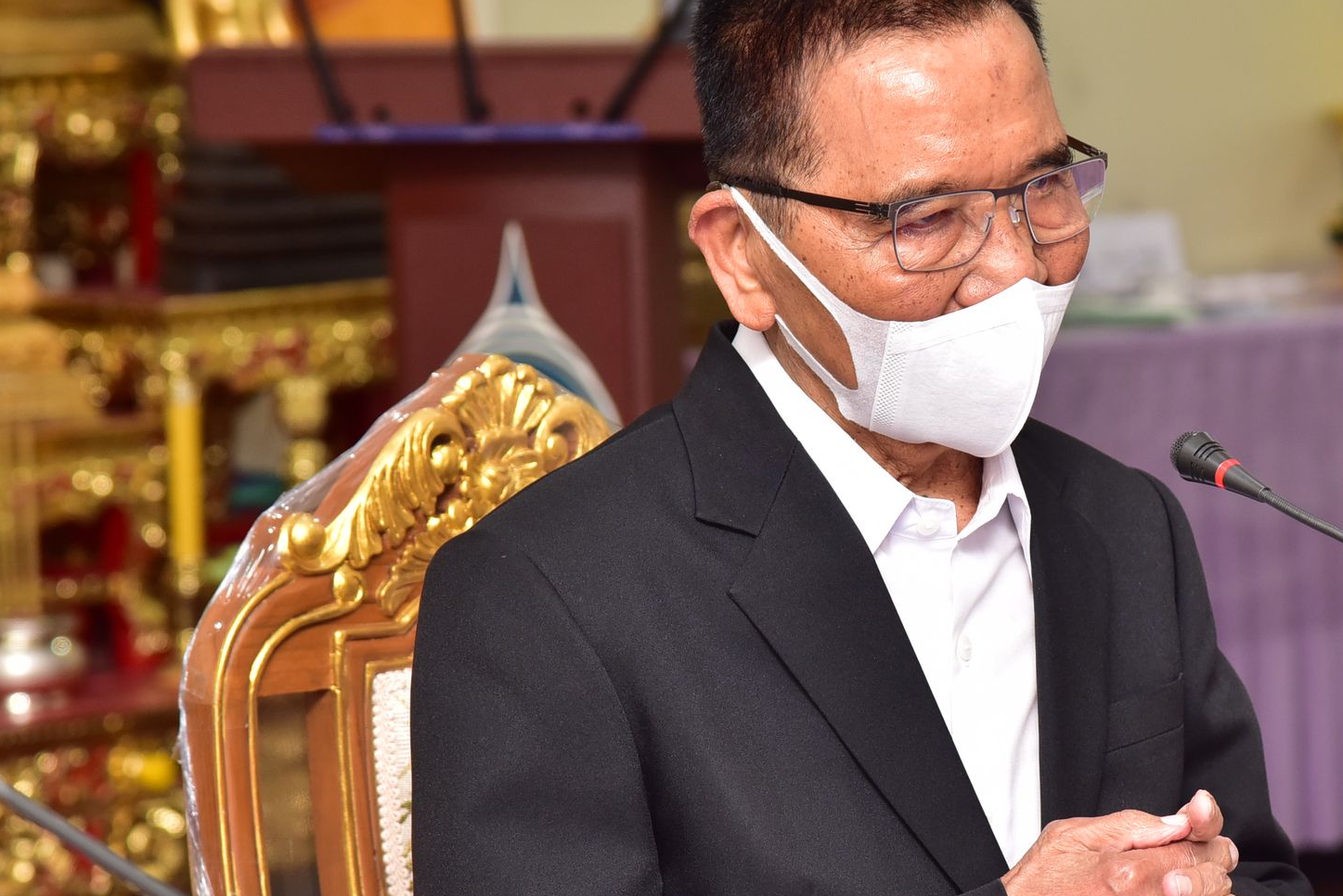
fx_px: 7091
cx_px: 1001
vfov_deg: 7.2
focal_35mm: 190
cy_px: 493
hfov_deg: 10.8
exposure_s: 1/100
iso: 1000
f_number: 5.6
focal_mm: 110
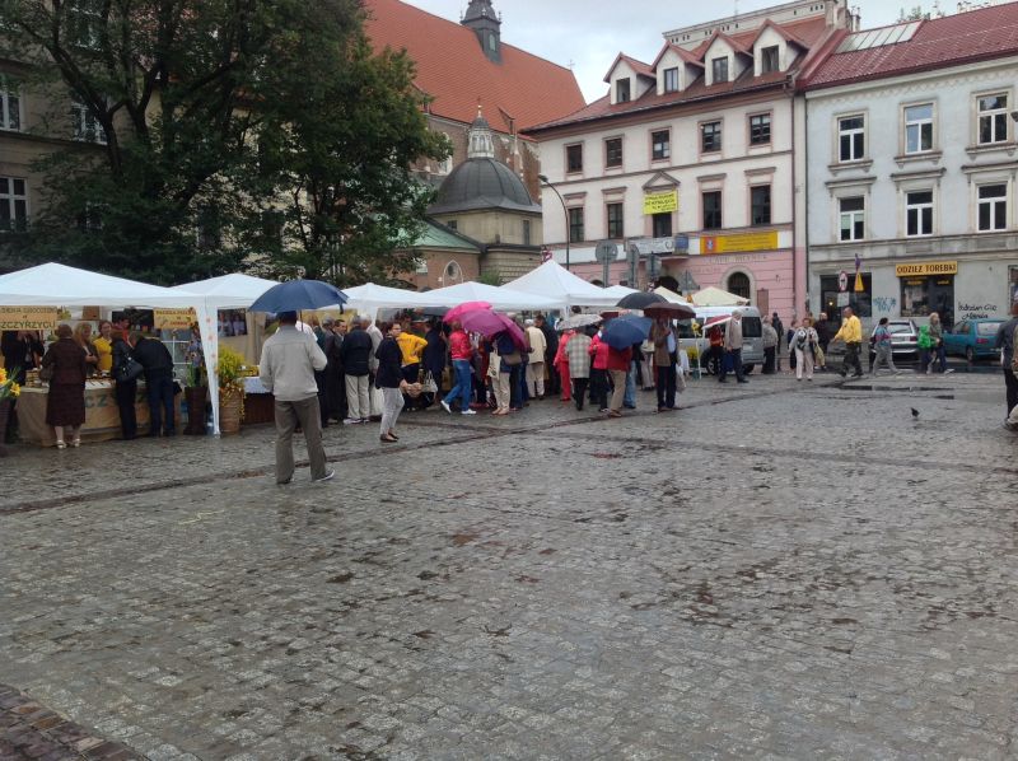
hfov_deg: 52.7
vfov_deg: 40.6
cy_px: 380
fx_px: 1028
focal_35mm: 35
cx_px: 509
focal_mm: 4.28
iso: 50
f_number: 2.4
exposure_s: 1/256
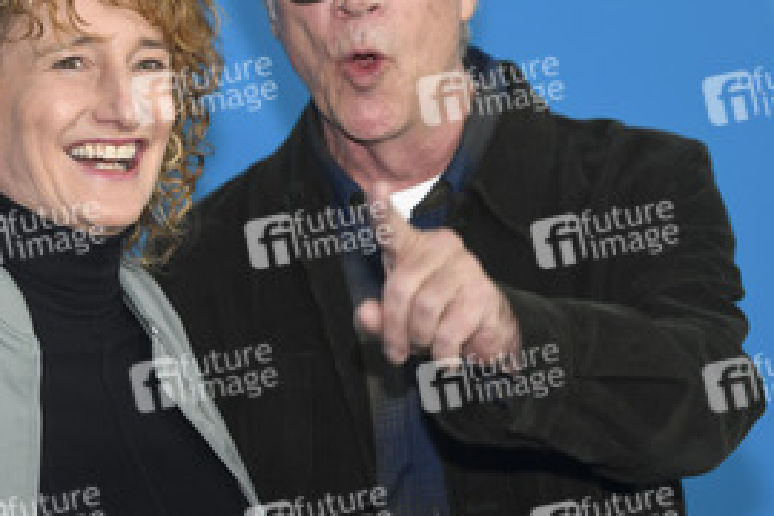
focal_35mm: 217
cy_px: 163
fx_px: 4665
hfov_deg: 9.5
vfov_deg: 6.3
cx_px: 242
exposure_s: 1/320
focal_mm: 130
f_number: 3.2
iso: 800
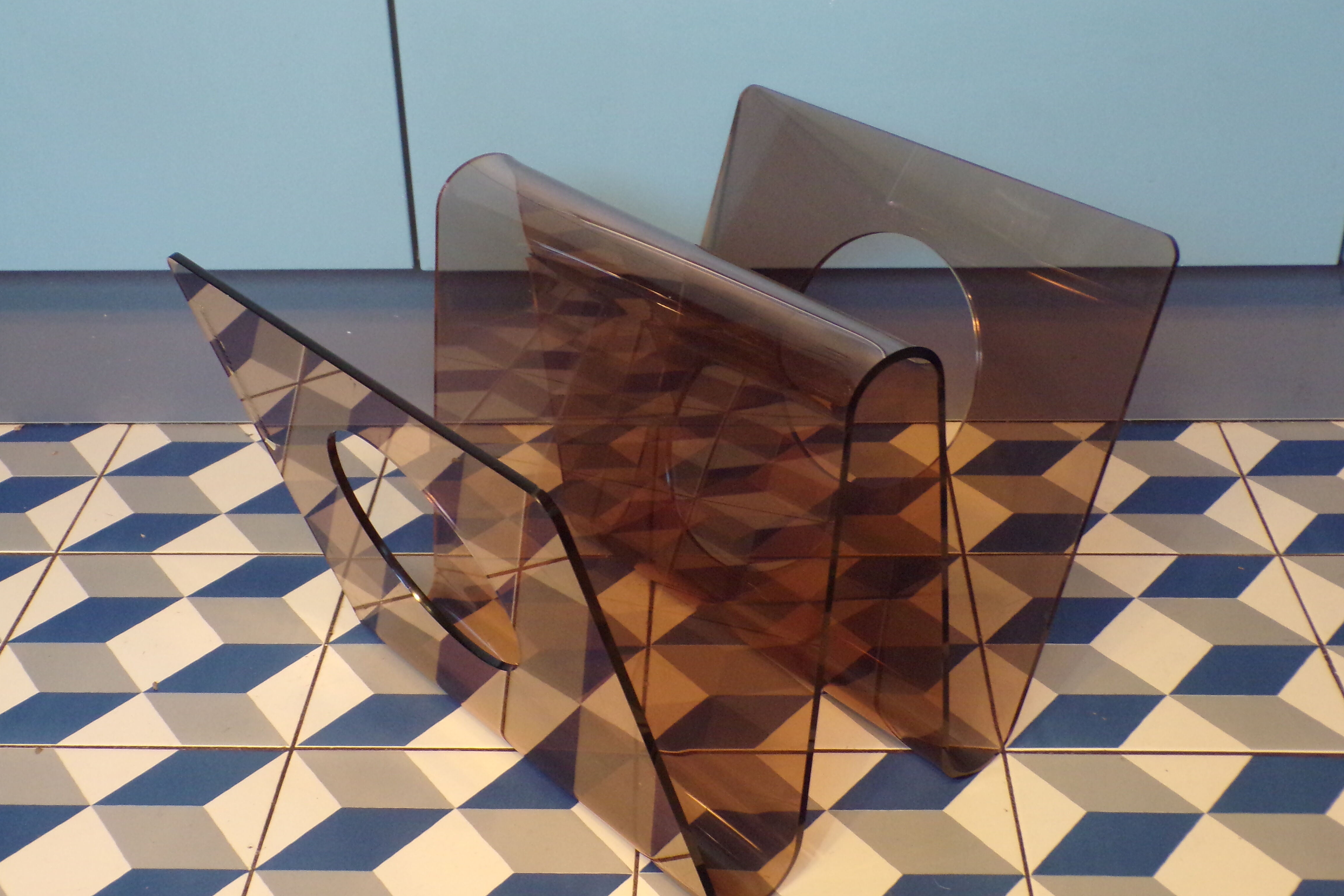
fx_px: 1643
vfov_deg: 30.5
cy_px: 482
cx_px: 671
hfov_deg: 44.5
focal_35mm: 44
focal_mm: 7.6
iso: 400
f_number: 3.4
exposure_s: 1/13
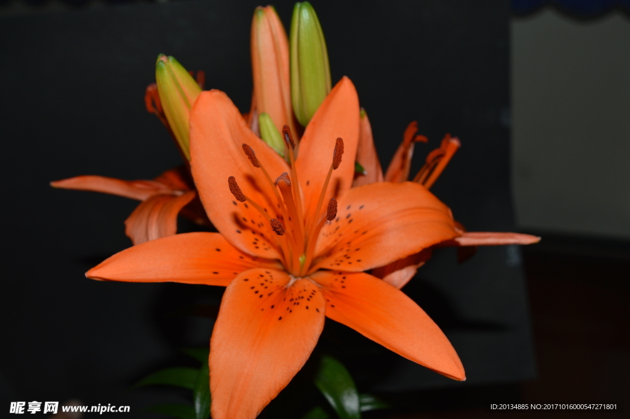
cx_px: 315
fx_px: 734
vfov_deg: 31.8
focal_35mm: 42
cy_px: 210
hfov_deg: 46.4
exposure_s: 1/60
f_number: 8
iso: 100
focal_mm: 28
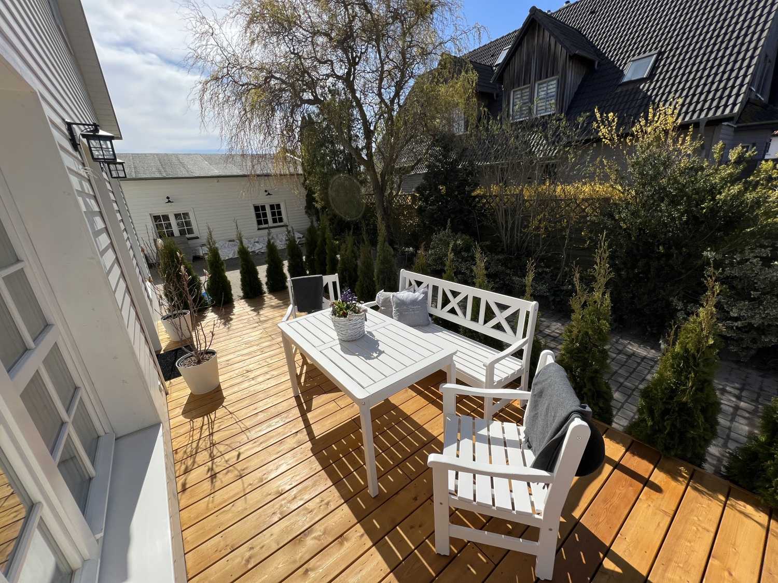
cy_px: 292
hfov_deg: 106.2
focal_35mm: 13
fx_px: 292
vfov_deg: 89.9
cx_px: 389
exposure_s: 1/2660
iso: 32
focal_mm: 1.57
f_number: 1.8
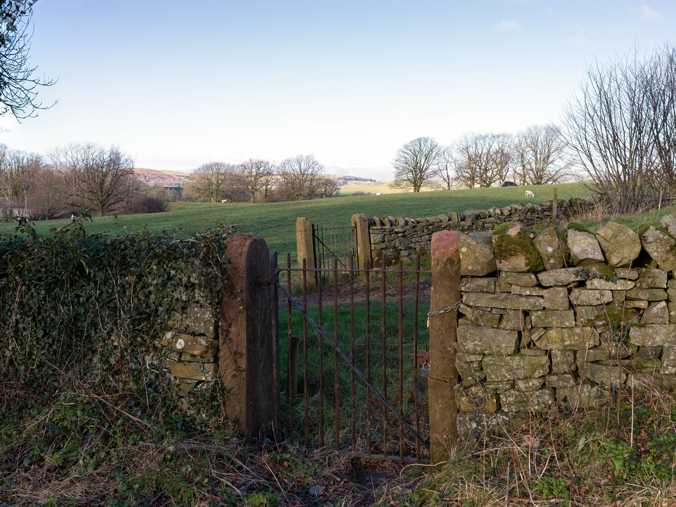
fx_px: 683
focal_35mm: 35
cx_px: 338
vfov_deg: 40.7
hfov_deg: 52.6
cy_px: 254
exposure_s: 1/60
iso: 100
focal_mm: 45
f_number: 8
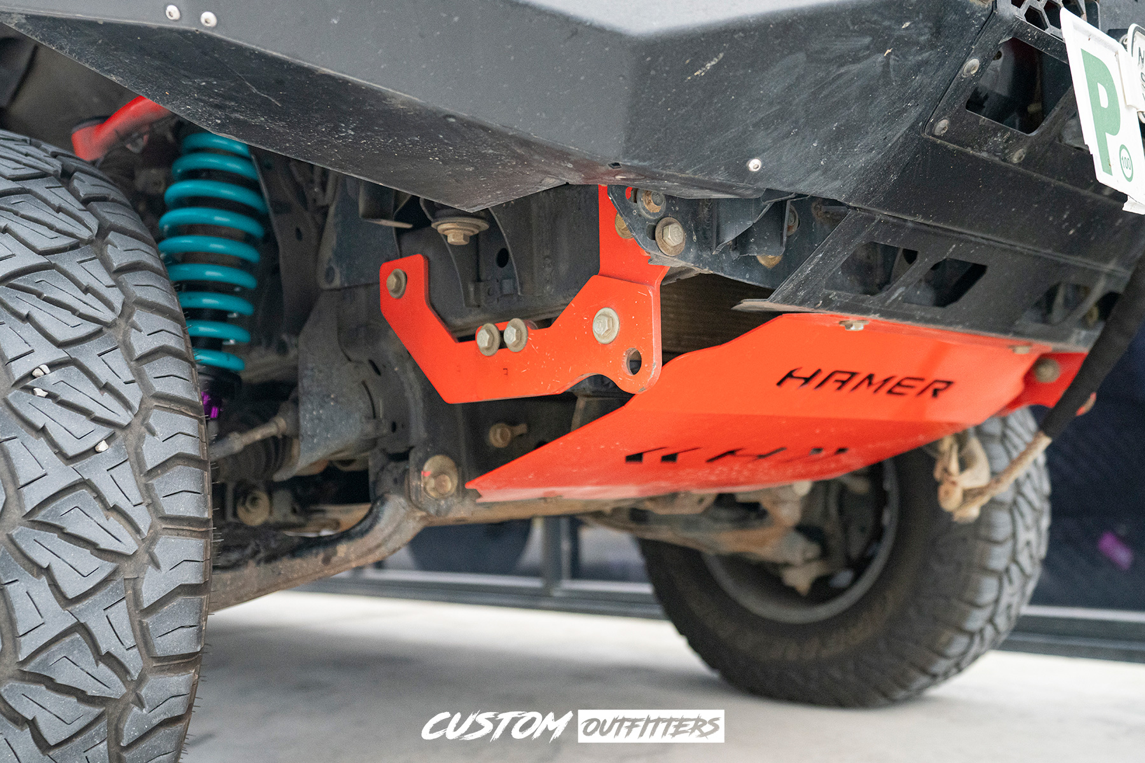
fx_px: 1018
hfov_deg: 58.7
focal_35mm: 32
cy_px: 382
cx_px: 572
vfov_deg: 41.1
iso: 4000
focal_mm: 32
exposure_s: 1/160
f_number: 2.8
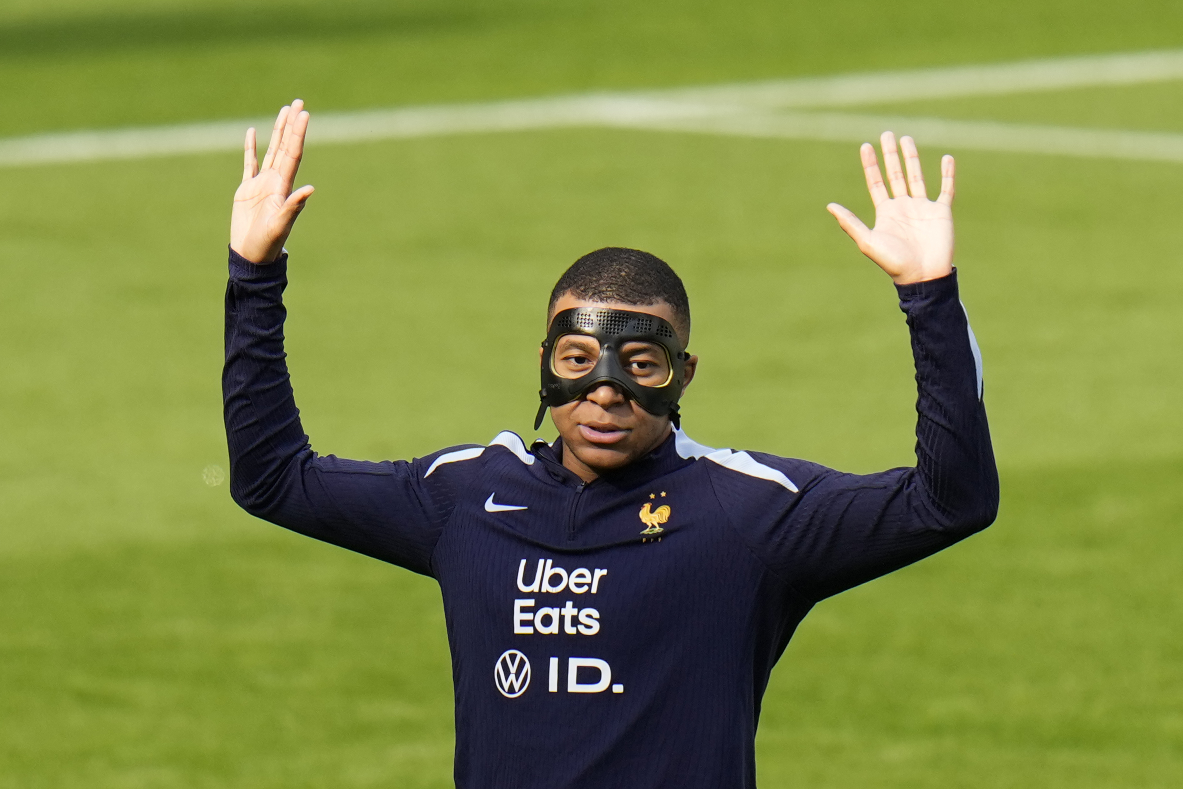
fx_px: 13143
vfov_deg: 3.4
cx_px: 592
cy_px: 394
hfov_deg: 5.2
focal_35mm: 400
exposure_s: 1/1600
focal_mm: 400
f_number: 3.5
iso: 400
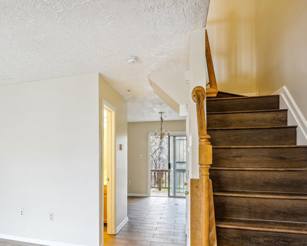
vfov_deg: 55.4
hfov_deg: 65.4
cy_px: 167
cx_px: 91
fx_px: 227
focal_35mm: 25
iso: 100
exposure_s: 2
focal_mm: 16
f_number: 8
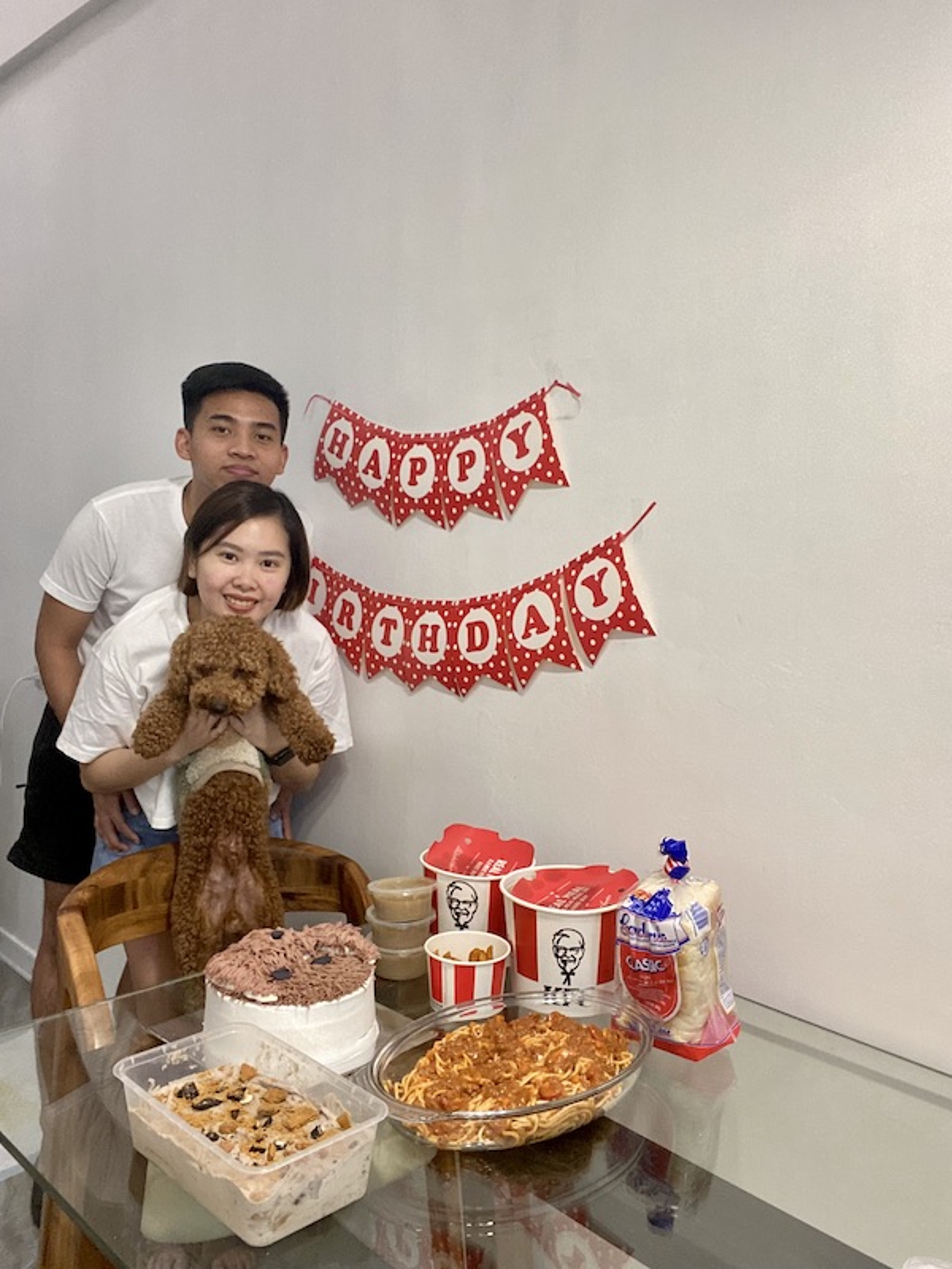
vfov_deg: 60.0
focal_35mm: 30
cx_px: 476
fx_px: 1100
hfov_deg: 46.8
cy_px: 634
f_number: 2.2
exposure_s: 1/40
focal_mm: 2.71
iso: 250
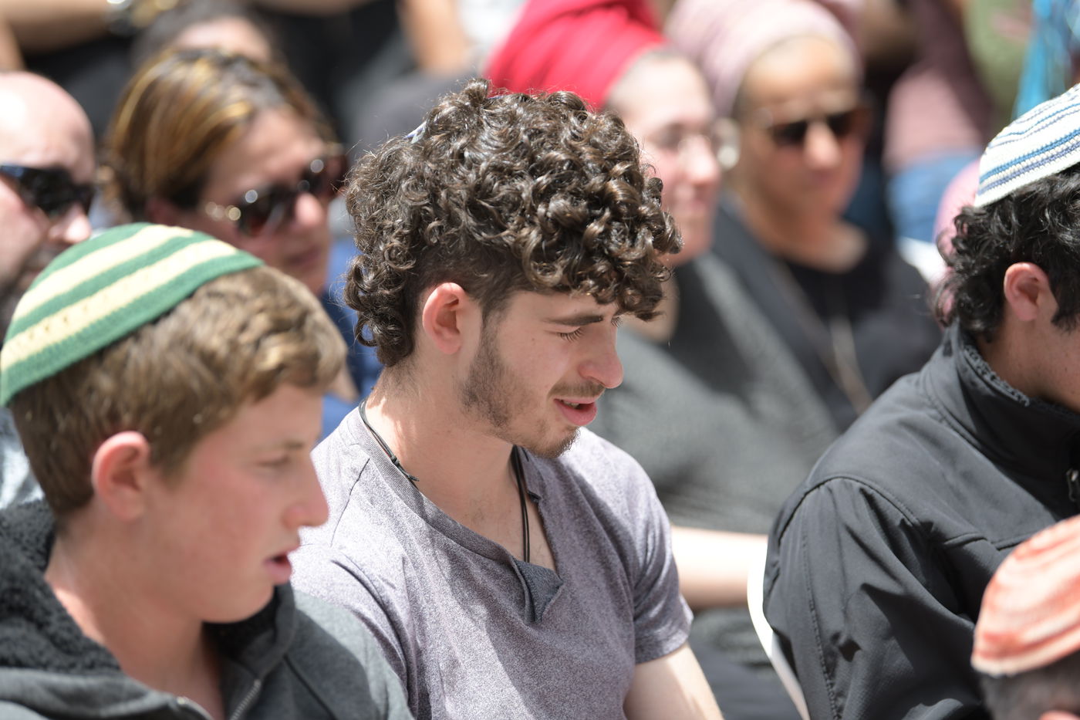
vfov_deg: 9.1
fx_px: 4499
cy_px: 360
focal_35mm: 150
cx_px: 540
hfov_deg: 13.7
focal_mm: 150
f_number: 2.8
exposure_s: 1/2000
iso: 500
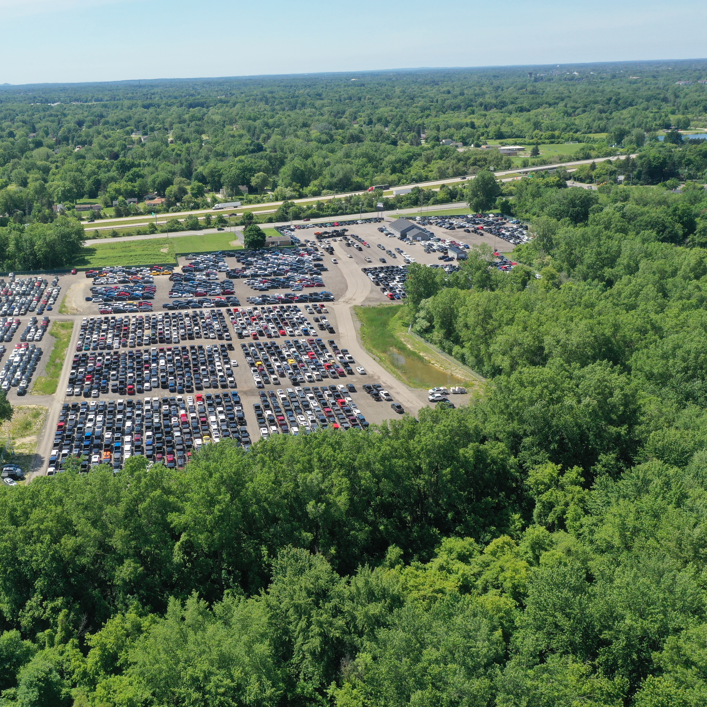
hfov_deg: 45.2
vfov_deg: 46.0
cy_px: 356
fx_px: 832
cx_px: 220
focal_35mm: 36
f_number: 5.6
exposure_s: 1/400
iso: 100
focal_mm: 10.26
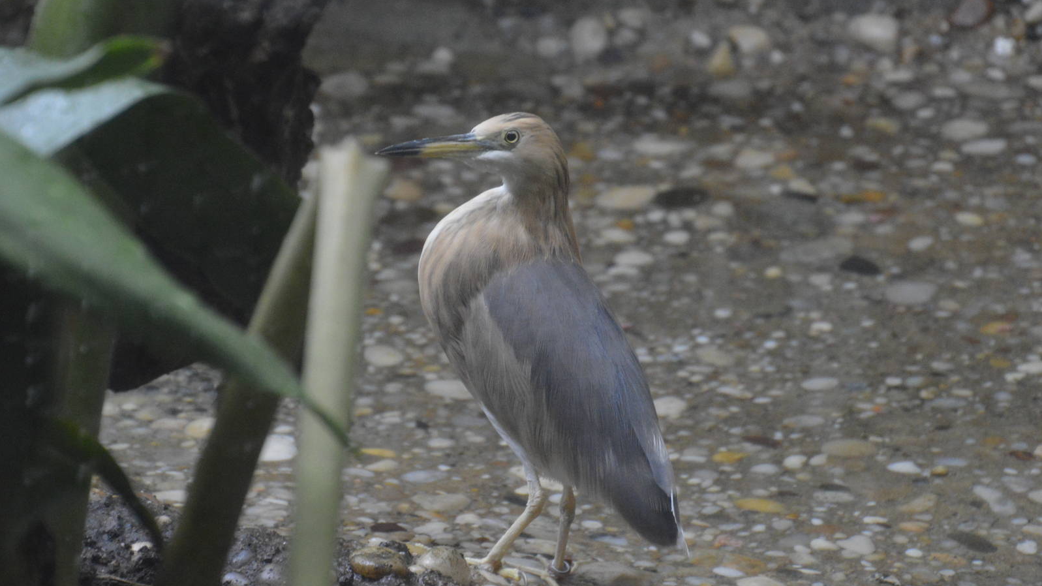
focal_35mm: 173
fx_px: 4780
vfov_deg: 7.0
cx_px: 521
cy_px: 281
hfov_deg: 12.4
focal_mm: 110
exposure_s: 1/40
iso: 3200
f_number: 5.6
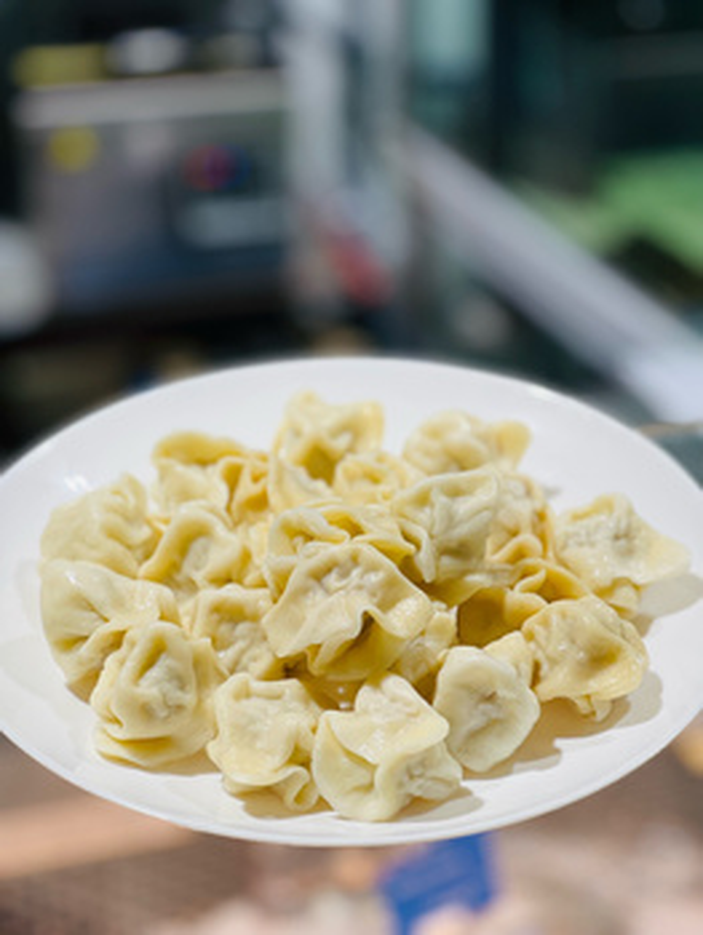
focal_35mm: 77
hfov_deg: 19.2
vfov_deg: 25.3
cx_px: 352
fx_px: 2082
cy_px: 468
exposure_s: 1/100
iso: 64
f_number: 2.8
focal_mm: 9
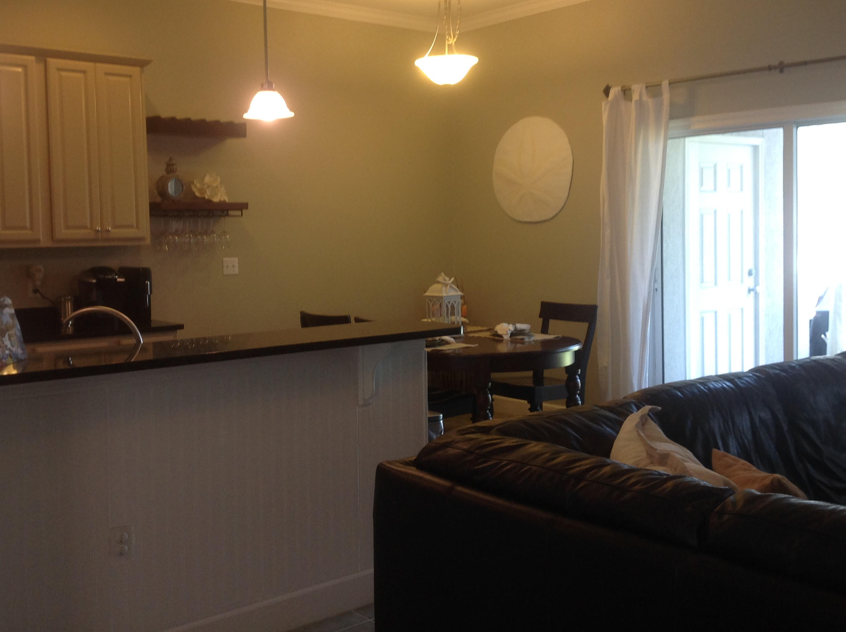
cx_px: 384
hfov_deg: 44.8
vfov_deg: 34.2
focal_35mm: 42
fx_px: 1025
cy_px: 277
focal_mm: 4.28
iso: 64
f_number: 2.4
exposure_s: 1/30
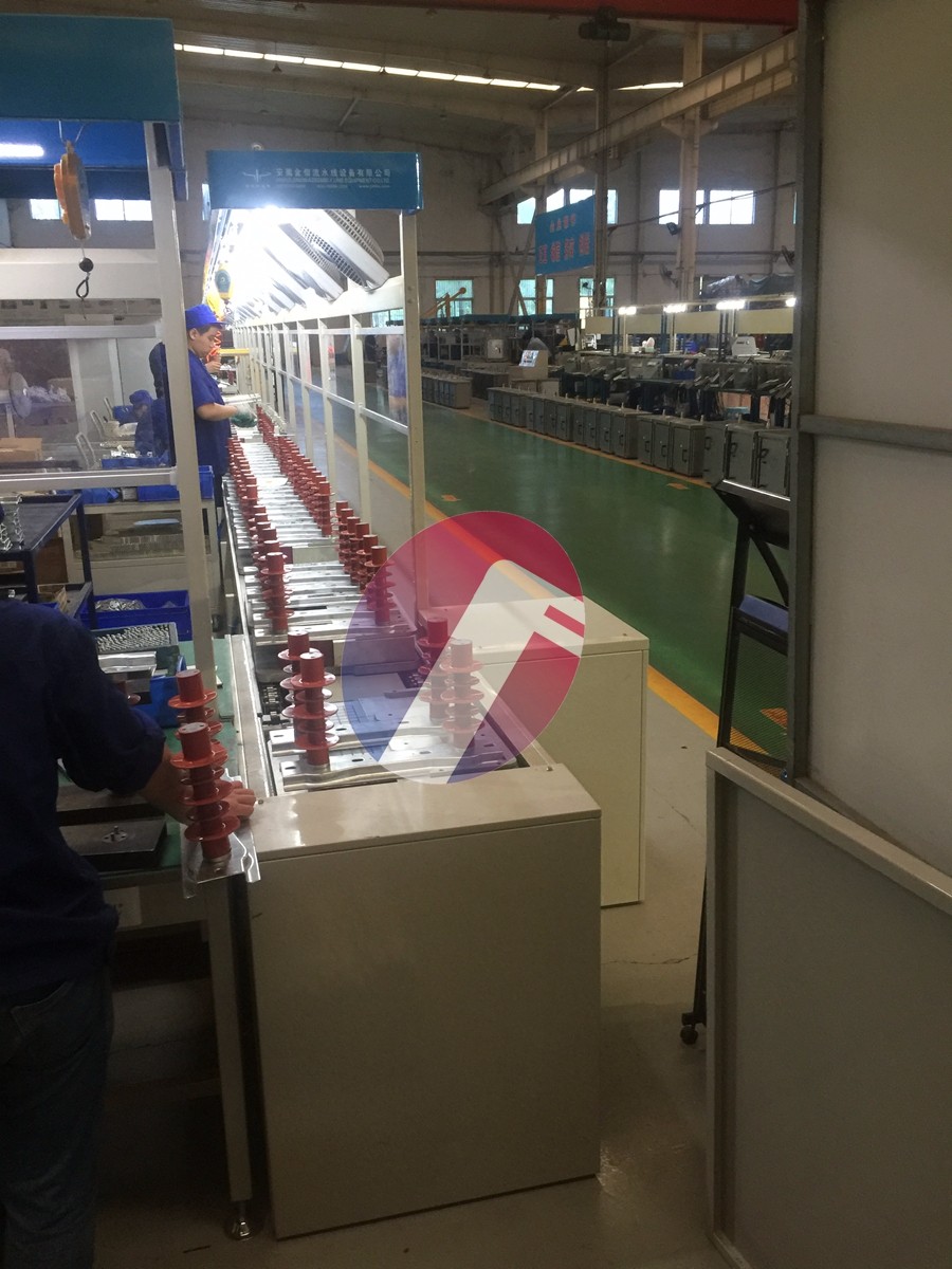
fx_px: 1063
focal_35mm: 29
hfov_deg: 48.2
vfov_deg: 61.7
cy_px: 634
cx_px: 476
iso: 100
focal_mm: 4.15
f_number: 2.2
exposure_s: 1/17
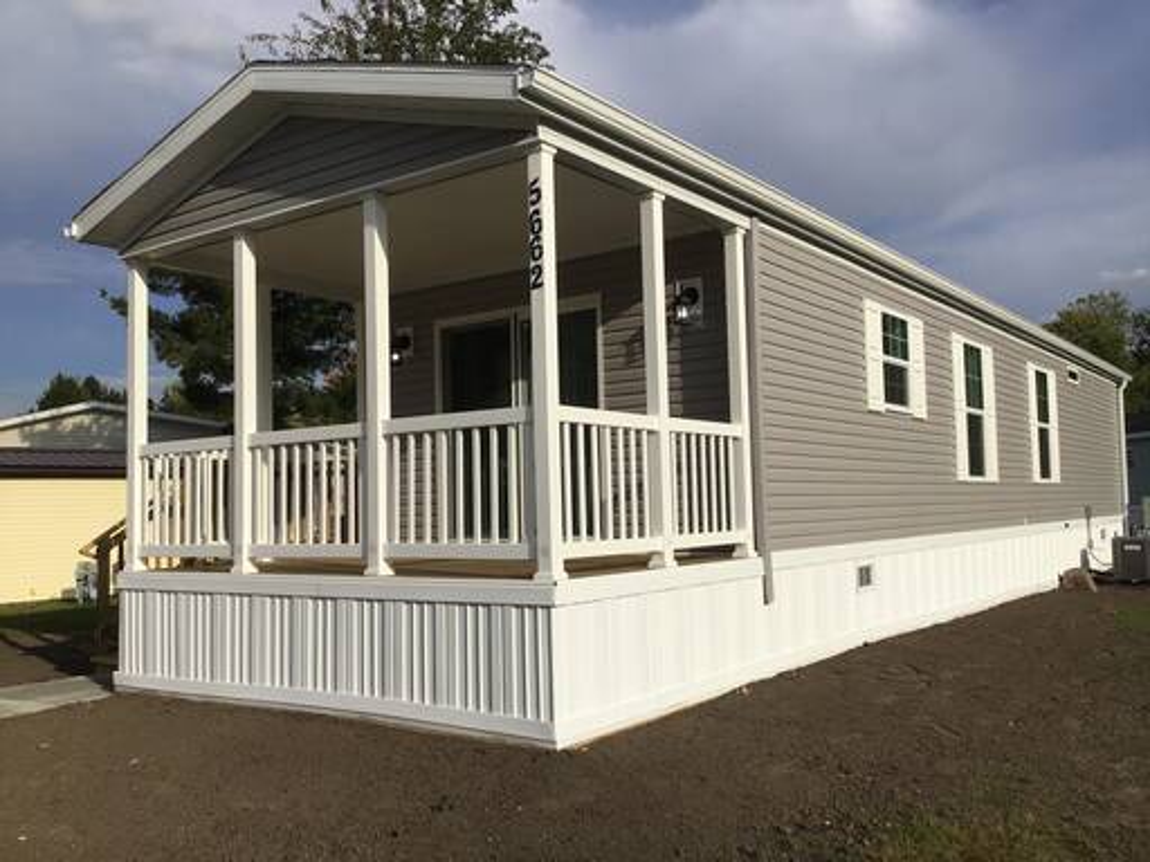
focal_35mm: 31
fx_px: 1030
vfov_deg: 45.4
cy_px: 431
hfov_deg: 58.4
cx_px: 575
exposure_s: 1/3268
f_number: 2.4
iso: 25
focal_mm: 3.3
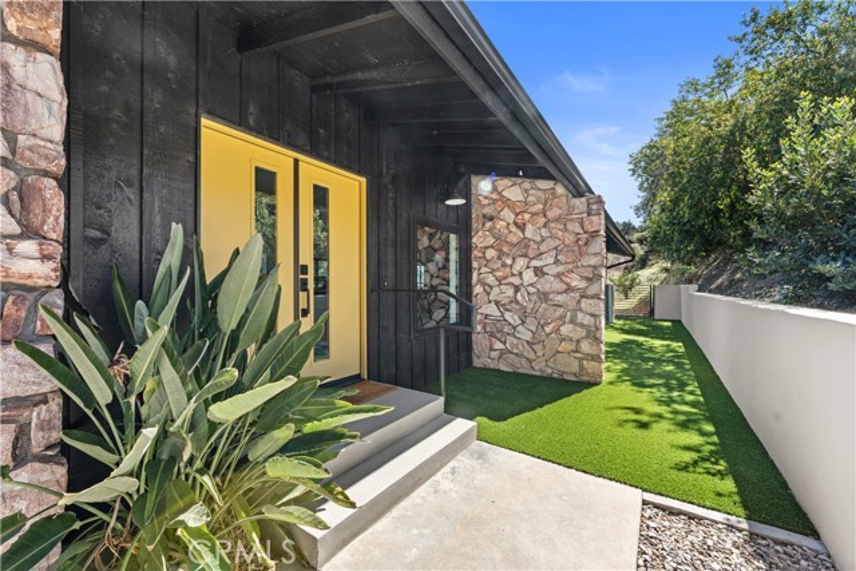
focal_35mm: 14
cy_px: 286
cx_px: 428
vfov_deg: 81.2
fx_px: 333
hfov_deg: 104.2
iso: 400
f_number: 8
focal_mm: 14
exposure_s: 1/40
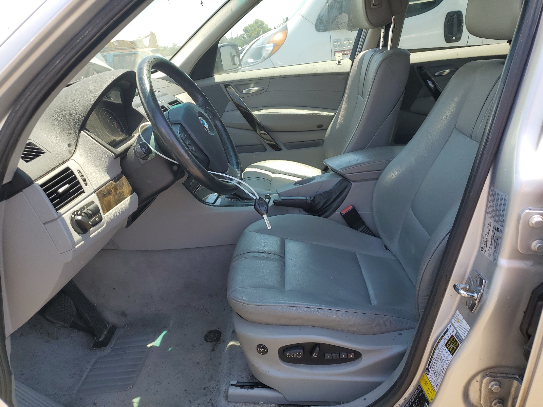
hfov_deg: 67.3
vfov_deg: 53.1
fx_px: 408
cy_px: 204
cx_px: 272
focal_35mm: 26
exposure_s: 1/667
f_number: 1.5
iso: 50
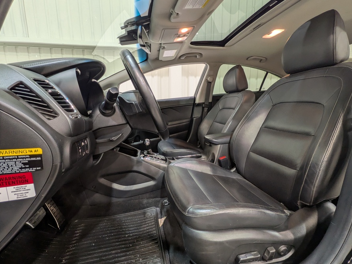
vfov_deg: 78.1
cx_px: 171
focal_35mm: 16
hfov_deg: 94.5
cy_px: 134
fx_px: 163
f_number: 2.2
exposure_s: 1/24
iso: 51
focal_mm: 1.83
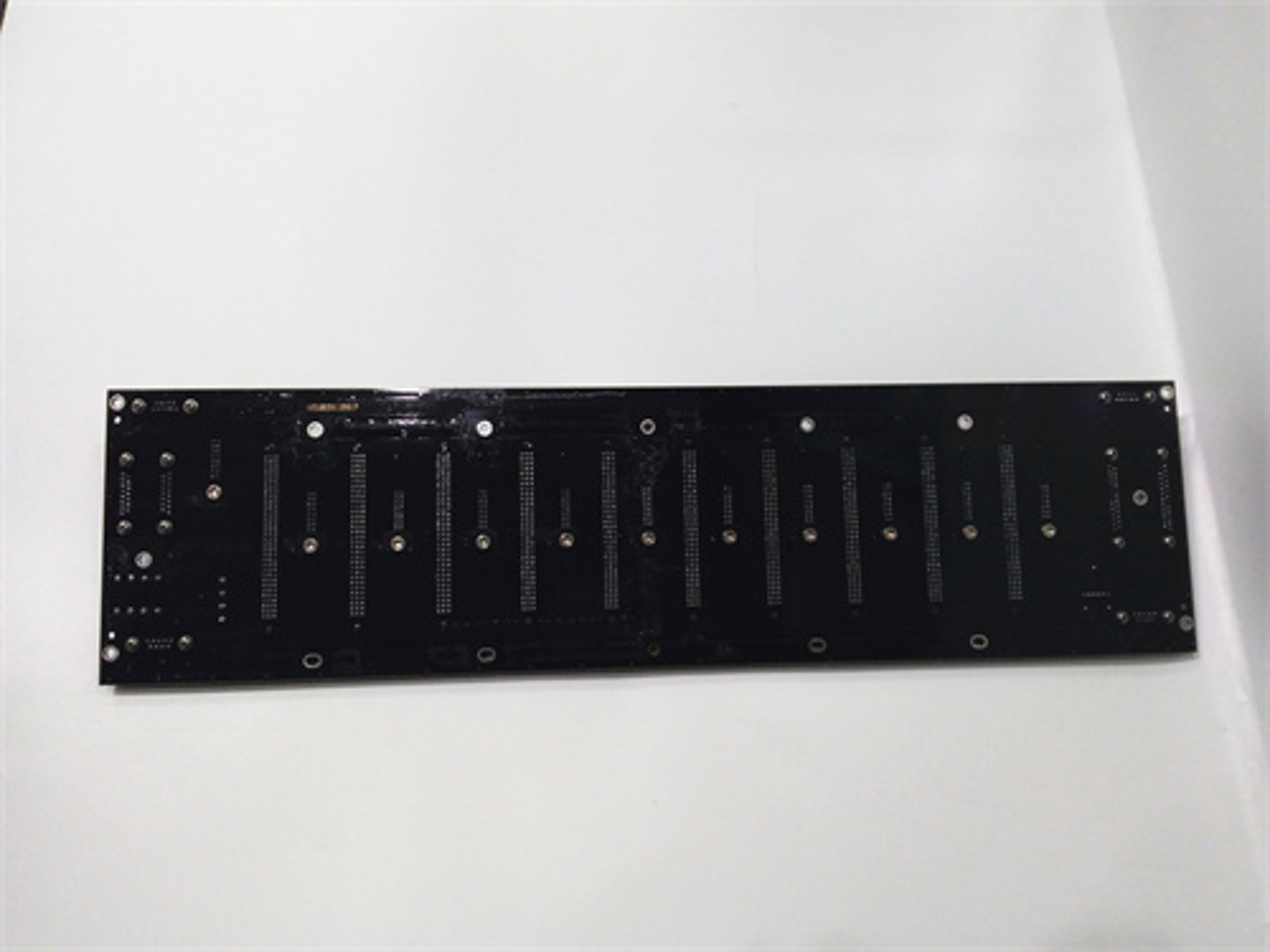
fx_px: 991
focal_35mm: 27
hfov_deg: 65.3
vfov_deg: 51.4
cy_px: 476
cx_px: 635
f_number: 2
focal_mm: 3.79
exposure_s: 1/33
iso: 182
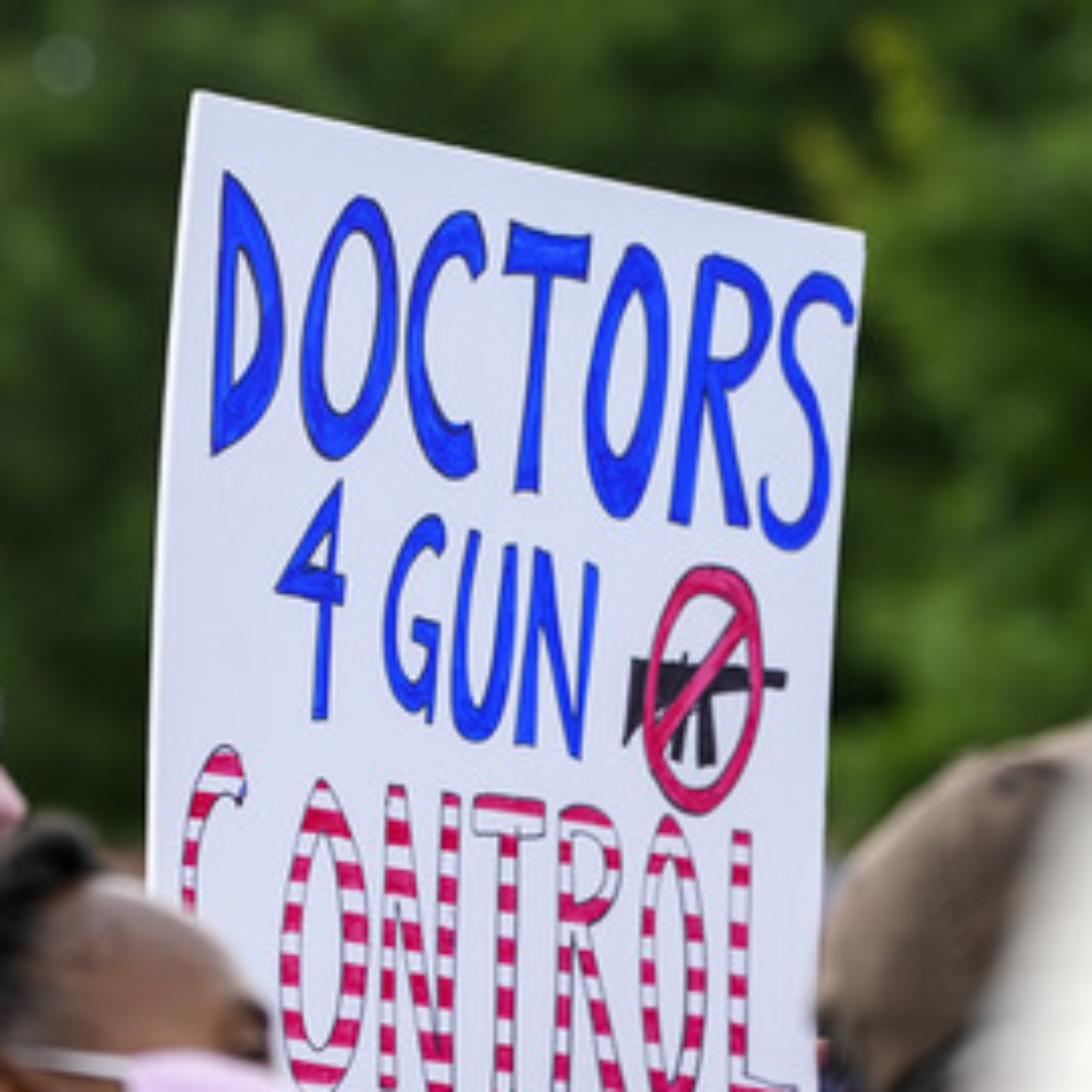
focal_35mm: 305
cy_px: 502
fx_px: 10886
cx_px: 400
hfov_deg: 5.7
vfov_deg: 5.7
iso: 400
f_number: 6.3
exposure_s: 1/500
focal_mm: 215
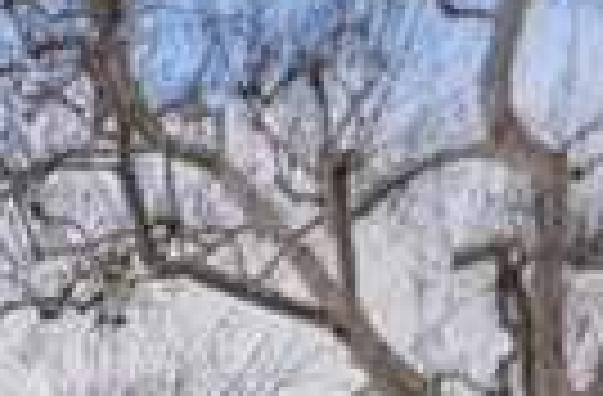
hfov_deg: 10.4
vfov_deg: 7.8
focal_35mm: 138
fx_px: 2301
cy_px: 1390
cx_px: -1233
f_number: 4
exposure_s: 1/250
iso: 160
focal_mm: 12
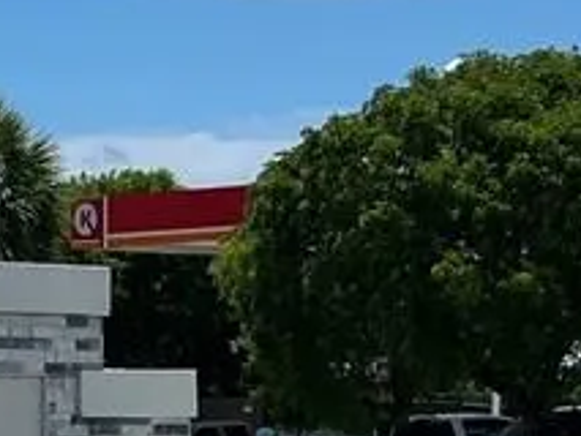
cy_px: 253
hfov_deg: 10.0
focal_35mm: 195
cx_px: -136
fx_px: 3275
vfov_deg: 7.6
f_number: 1.5
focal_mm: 5.7
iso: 50
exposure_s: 1/8000
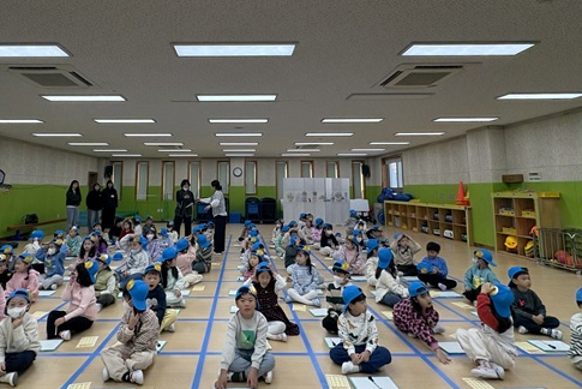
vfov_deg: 58.9
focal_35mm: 21
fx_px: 340
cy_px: 149
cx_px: 241
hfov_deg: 80.5
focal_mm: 2.22
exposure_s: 1/133
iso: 64
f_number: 2.2
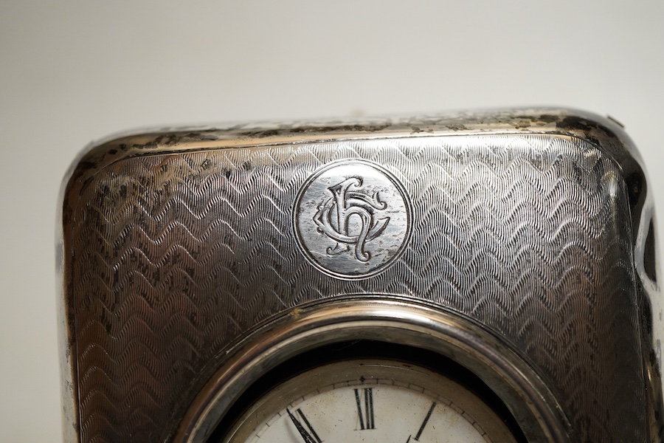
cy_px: 222
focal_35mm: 45
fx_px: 830
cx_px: 332
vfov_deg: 29.9
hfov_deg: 43.6
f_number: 3.5
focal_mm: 30
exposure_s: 1/125
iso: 1250
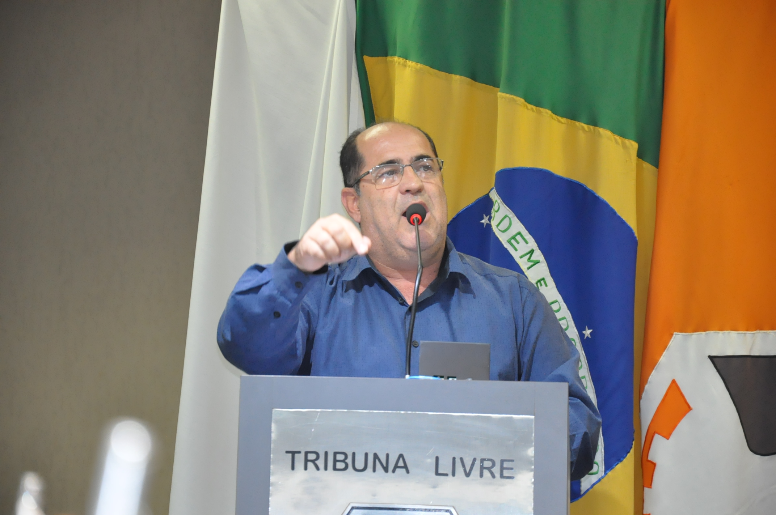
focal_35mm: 158
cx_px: 388
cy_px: 258
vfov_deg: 8.7
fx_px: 3391
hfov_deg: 13.1
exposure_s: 1/60
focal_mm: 105
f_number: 5.6
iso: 2000
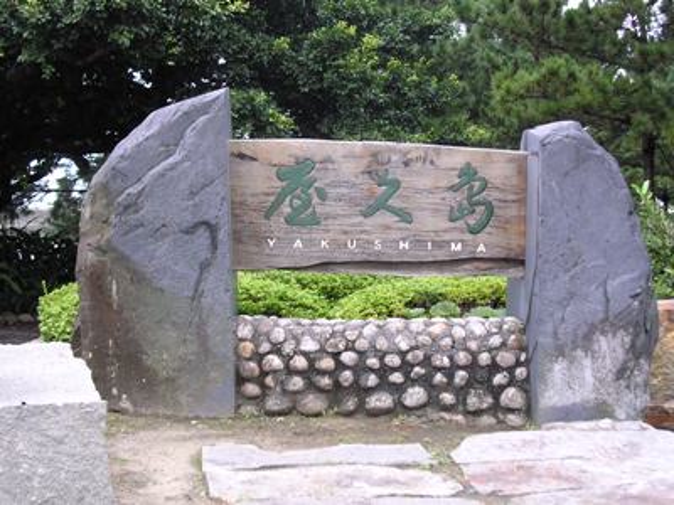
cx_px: 337
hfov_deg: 36.2
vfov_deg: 27.5
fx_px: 1032
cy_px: 252
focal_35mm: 53
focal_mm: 8
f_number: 3.2
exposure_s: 1/50
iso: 100
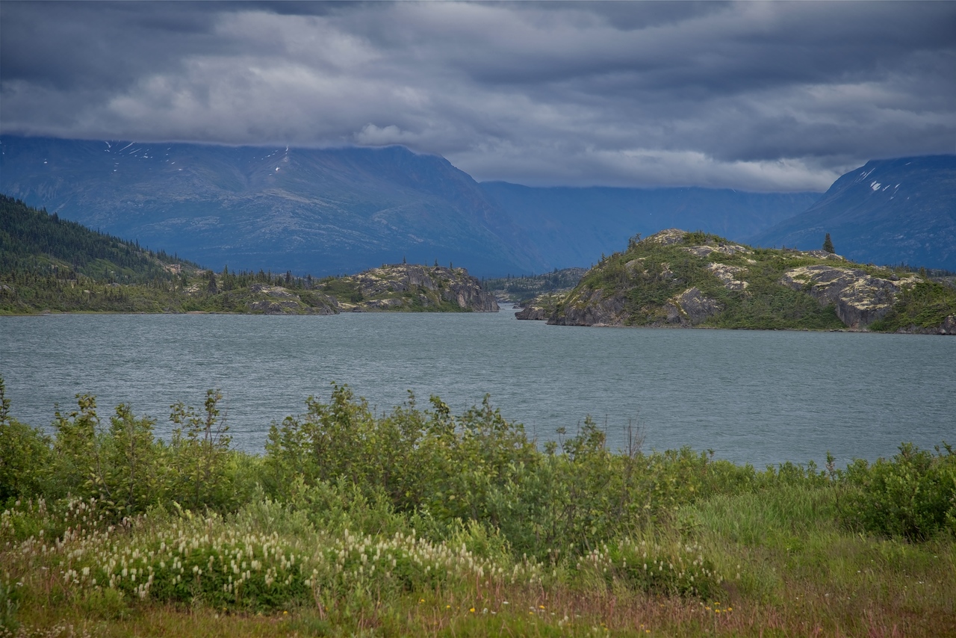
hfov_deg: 17.1
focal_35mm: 120
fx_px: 3187
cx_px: 478
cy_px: 319
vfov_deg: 11.4
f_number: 6.3
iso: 100
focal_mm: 120
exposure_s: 1/250
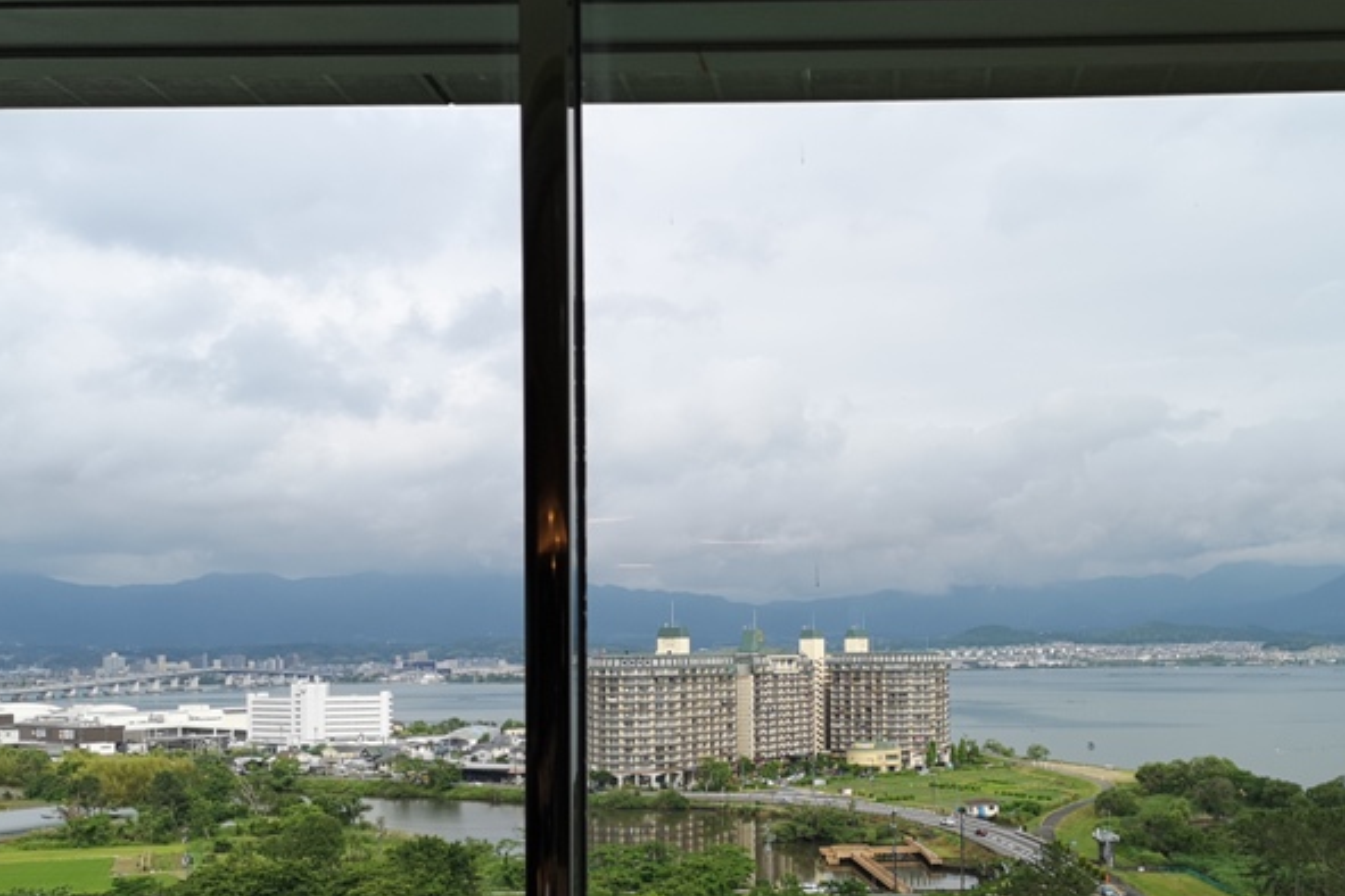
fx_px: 1420
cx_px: 874
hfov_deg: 50.0
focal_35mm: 38
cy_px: 634
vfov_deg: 34.5
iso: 50
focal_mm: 3.95
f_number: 1.8
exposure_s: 1/1348
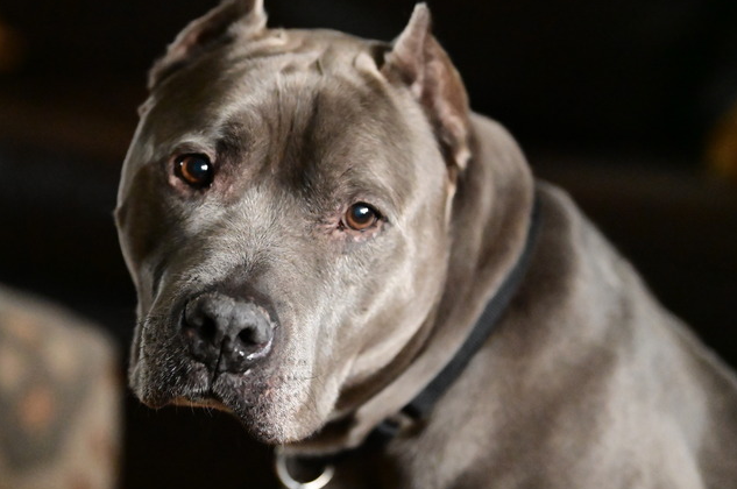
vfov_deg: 9.9
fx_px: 2821
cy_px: 229
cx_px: 304
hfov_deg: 14.9
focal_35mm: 138
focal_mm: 112
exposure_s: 1/1000
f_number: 2.8
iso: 22800
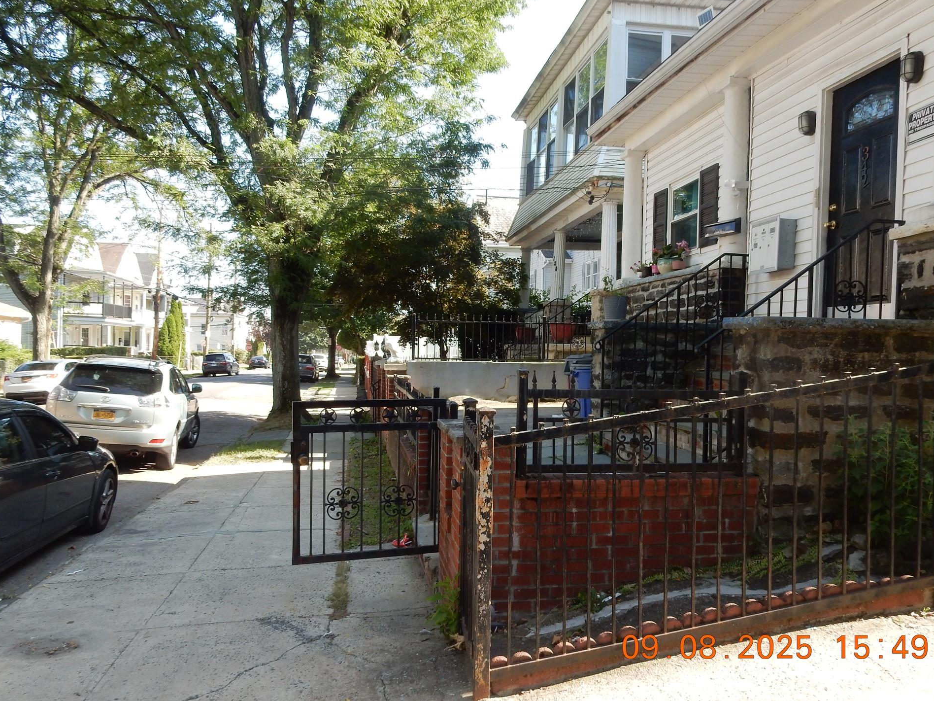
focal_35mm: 27
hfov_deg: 65.3
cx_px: 467
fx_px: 729
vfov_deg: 51.4
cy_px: 348
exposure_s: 1/160
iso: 125
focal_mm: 4.5
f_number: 4.2
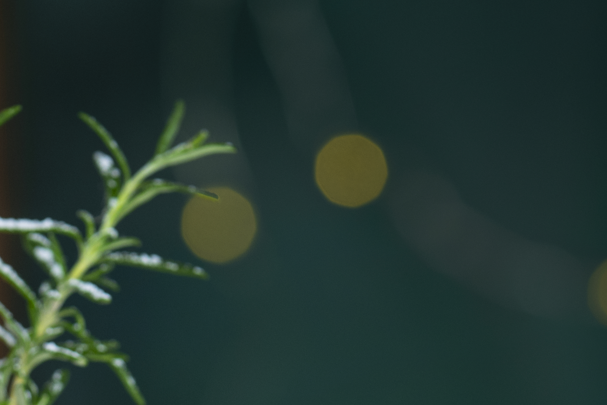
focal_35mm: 592
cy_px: 859
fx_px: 9980
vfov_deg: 2.3
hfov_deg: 3.5
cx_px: -121
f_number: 3.5
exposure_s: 1/40
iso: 125
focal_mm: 135
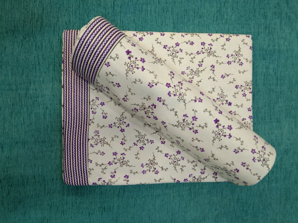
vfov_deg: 45.4
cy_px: 112
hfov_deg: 58.4
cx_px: 149
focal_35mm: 31
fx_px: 267
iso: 196
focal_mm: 3.69
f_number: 2.2
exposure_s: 1/50
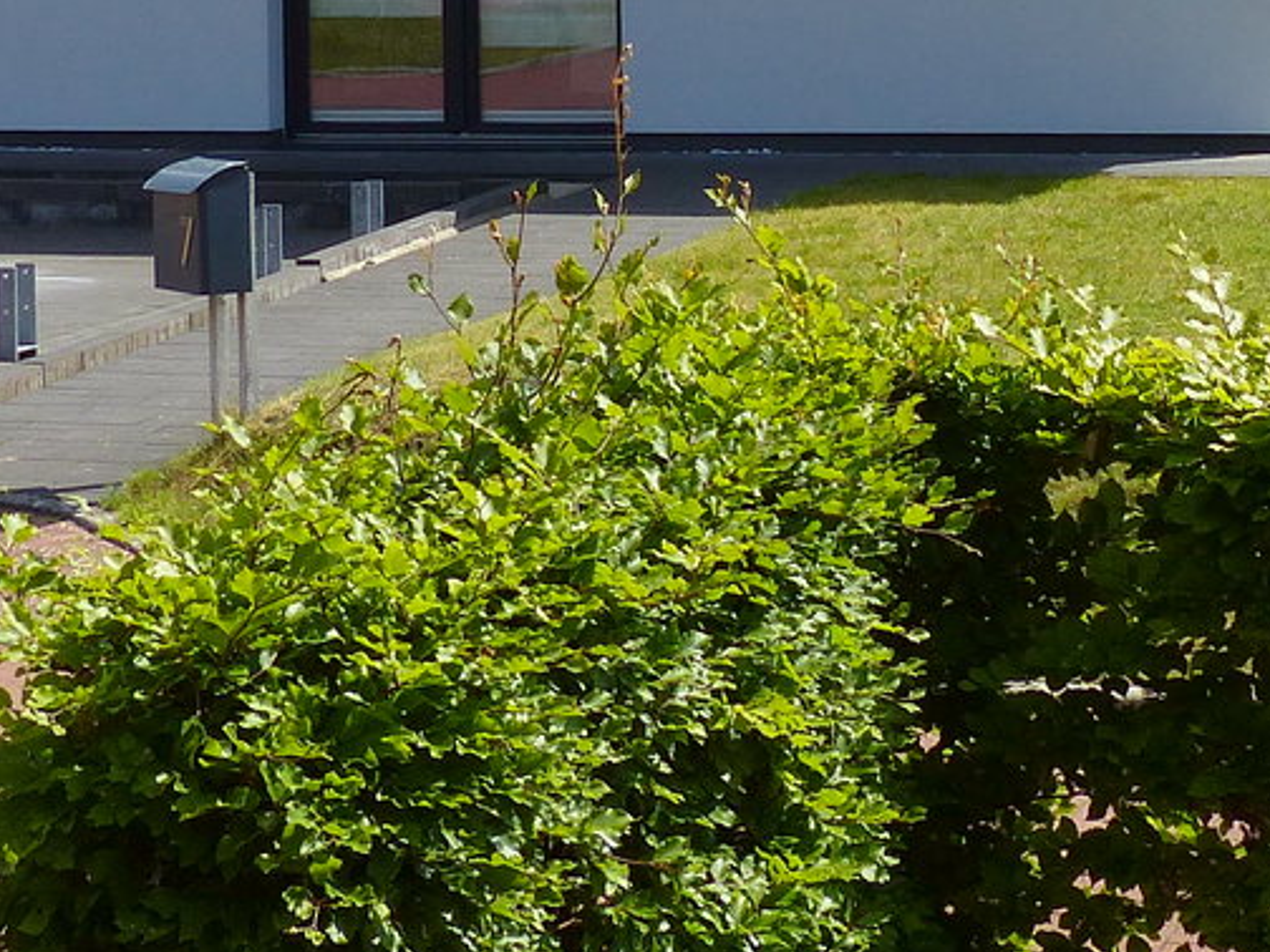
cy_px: -264
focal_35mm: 108
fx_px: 3962
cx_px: 925
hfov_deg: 18.1
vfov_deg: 13.3
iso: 100
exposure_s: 1/1000
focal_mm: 6
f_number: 4
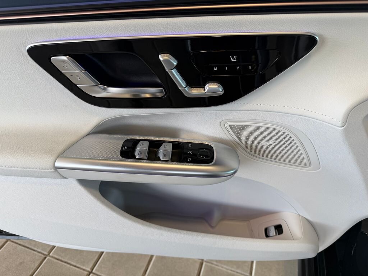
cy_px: 138
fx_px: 255
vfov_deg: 56.8
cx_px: 184
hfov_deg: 71.6
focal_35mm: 24
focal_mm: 6.76
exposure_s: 1/121
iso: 100
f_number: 1.78
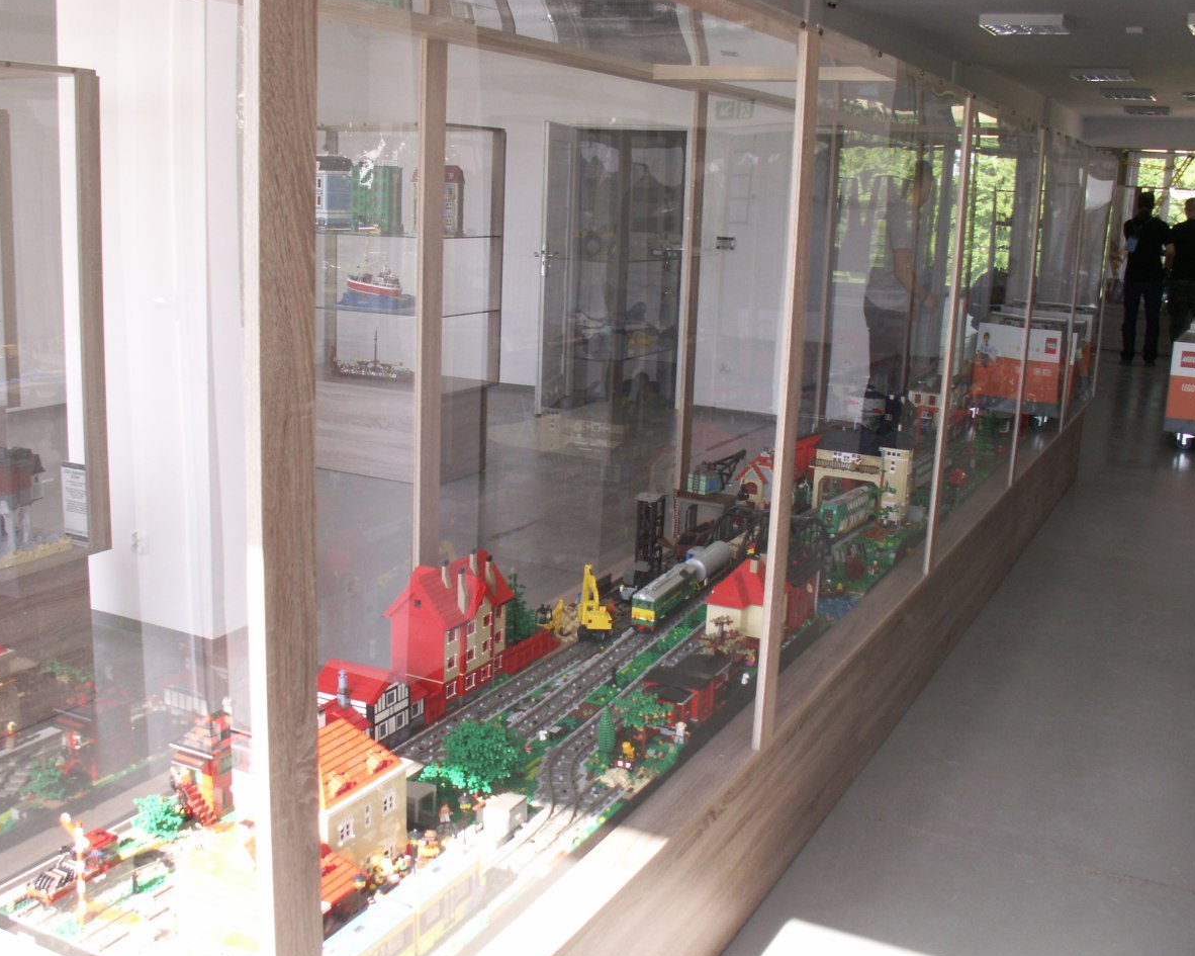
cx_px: 551
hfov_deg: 49.0
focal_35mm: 37
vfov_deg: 40.1
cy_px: 481
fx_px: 1308
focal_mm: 5.86
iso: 50
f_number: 4.5
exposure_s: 1/50
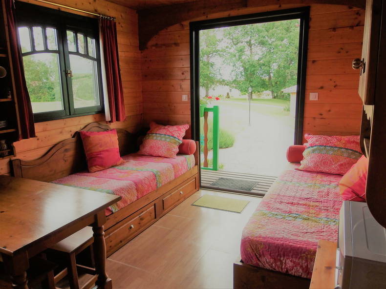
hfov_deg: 67.3
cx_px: 193
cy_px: 144
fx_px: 290
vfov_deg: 53.0
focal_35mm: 26
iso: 100
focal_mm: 4.66
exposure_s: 1/80
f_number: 3.2
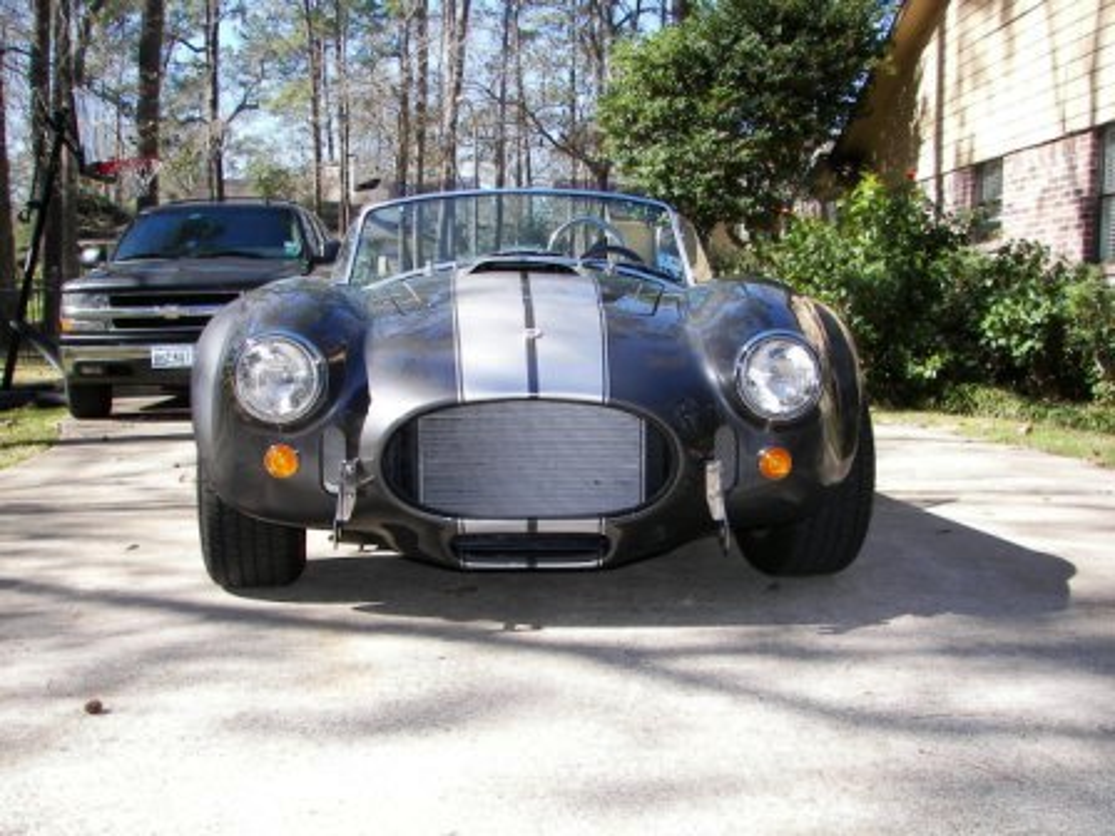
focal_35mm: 36
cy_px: 418
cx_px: 558
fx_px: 1160
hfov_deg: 51.4
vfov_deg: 39.7
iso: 50
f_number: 2.8
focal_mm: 6
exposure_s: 1/250
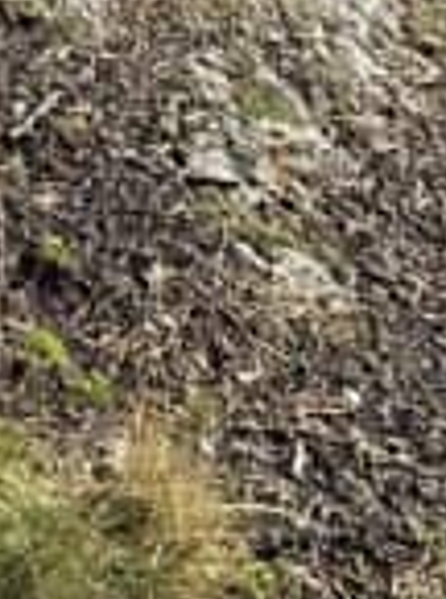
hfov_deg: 7.8
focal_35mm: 170
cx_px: -768
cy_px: -1305
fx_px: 2933
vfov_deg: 9.0
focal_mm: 6.86
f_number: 1.78
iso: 80
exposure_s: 1/1339
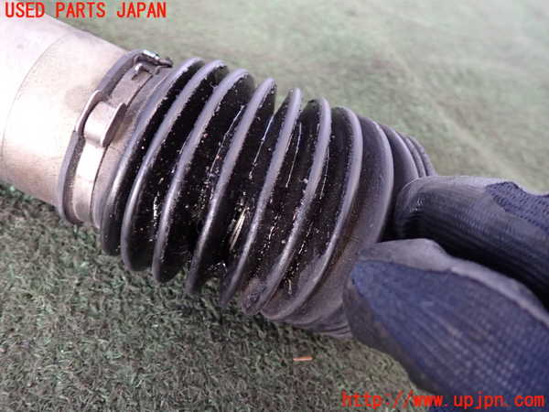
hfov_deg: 60.0
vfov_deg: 46.8
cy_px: 206
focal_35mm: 30
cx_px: 274
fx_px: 476
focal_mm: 5.4
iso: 400
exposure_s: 1/30
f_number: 2.3
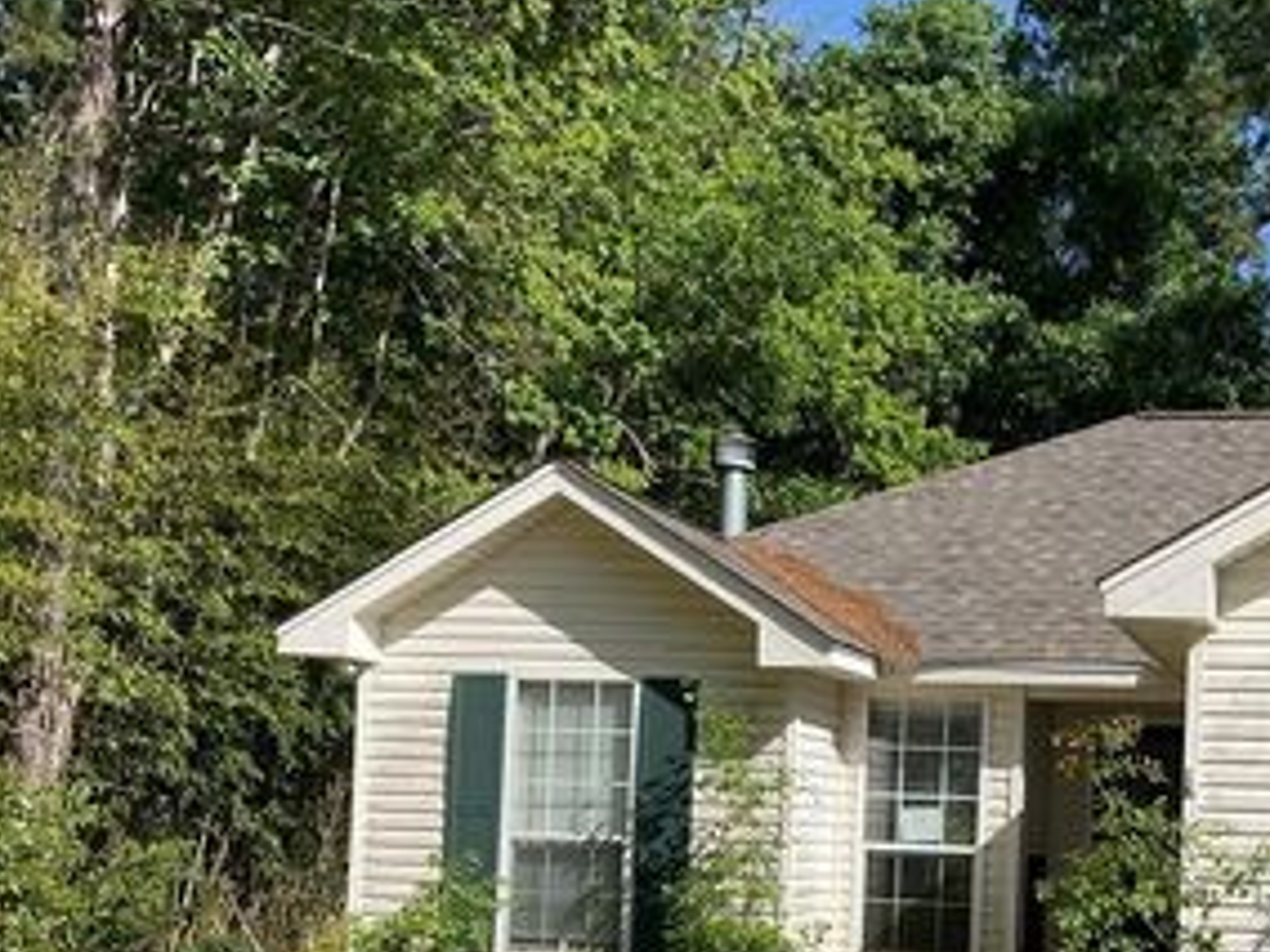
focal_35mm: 51
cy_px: 767
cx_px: 1037
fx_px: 1871
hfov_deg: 36.1
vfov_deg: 28.0
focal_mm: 3
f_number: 1.8
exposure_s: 1/2320
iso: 16
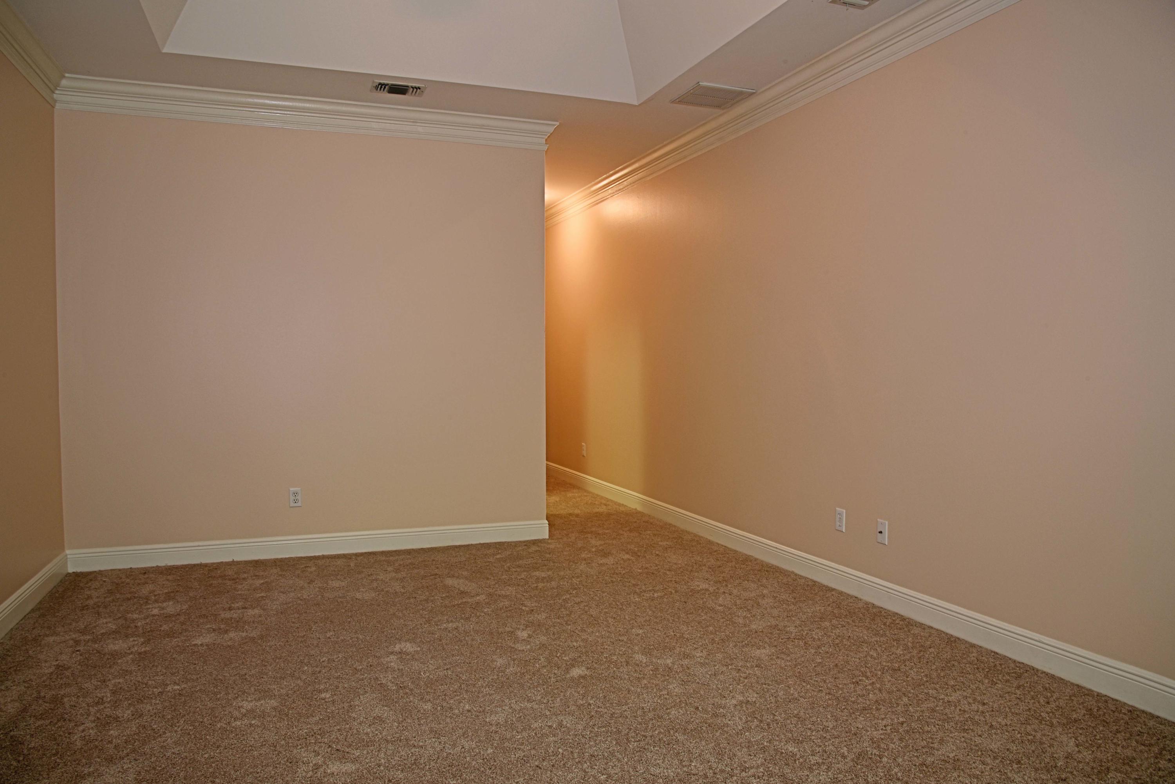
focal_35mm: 24
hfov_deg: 73.7
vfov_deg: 53.2
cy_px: 392
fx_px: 784
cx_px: 588
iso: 200
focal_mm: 24
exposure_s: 1/2
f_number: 16
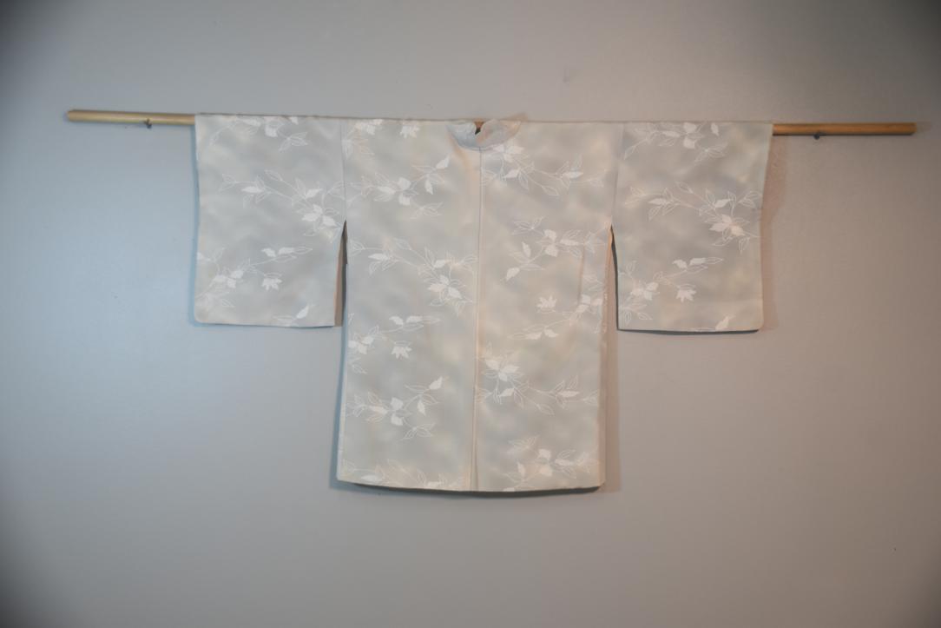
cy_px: 314
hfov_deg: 41.1
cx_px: 470
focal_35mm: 48
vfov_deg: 28.1
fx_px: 1255
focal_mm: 32
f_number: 4.5
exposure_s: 1/80
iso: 400
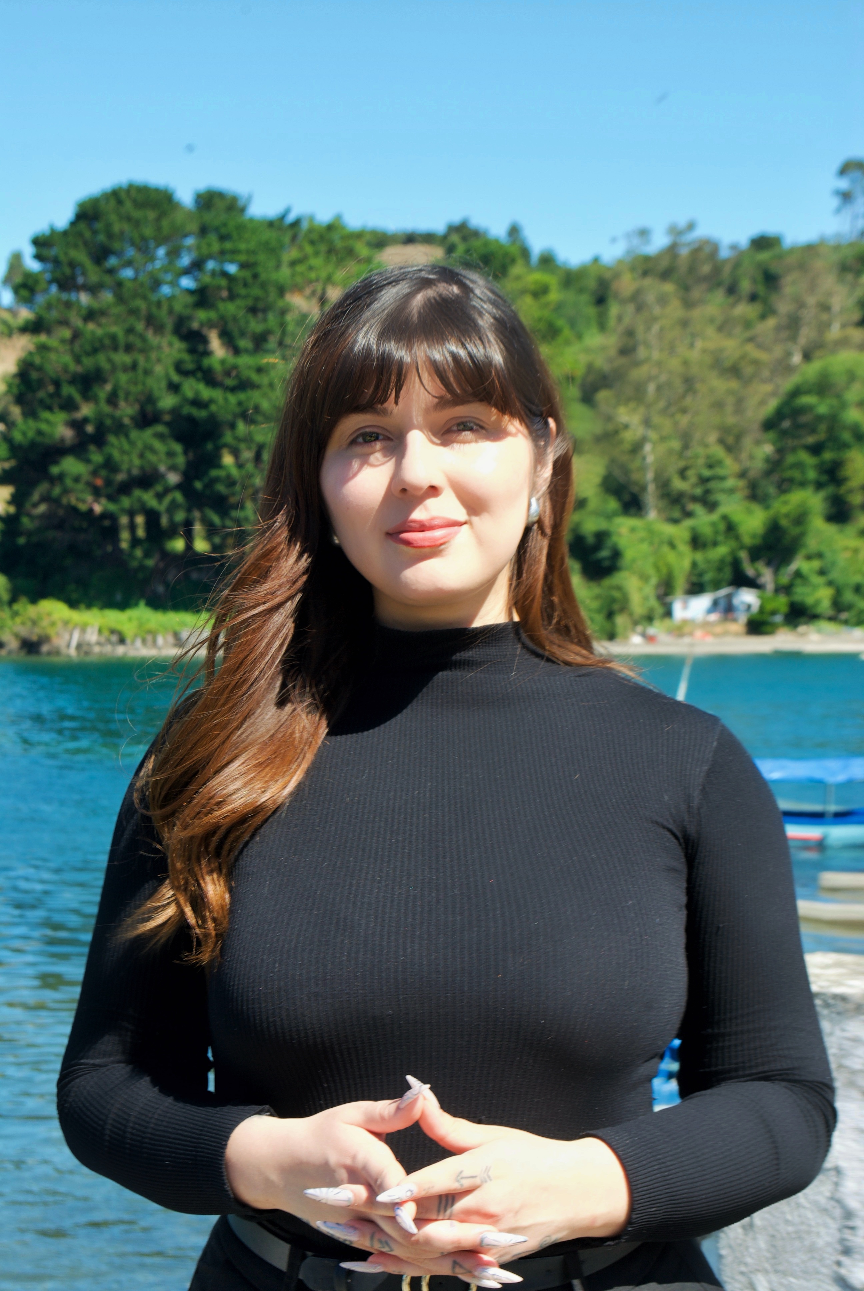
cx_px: 432
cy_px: 646
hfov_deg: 19.0
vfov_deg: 28.0
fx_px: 2584
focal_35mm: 72
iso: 100
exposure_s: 1/60
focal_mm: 48
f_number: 10
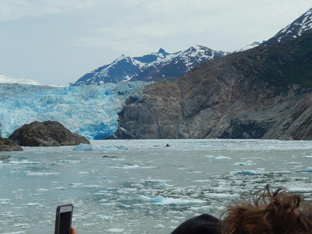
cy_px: 117
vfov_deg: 20.2
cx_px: 156
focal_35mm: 73
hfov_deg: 26.7
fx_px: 658
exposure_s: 1/400
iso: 125
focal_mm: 13.1
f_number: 9.8
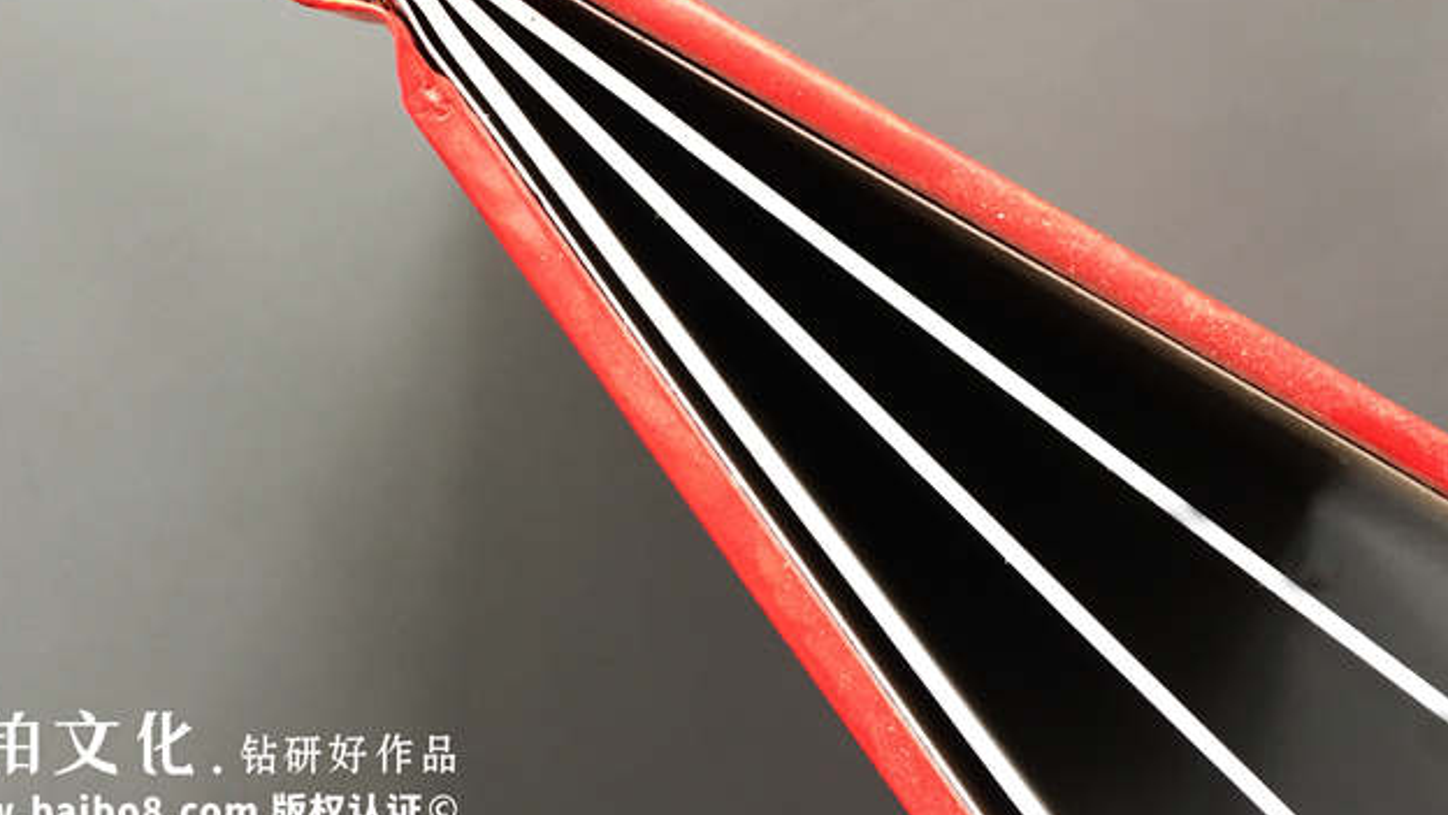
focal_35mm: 40
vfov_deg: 29.1
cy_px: 170
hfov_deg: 50.4
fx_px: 1536
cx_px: 640
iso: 125
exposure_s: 1/30
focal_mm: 4.15
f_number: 2.2
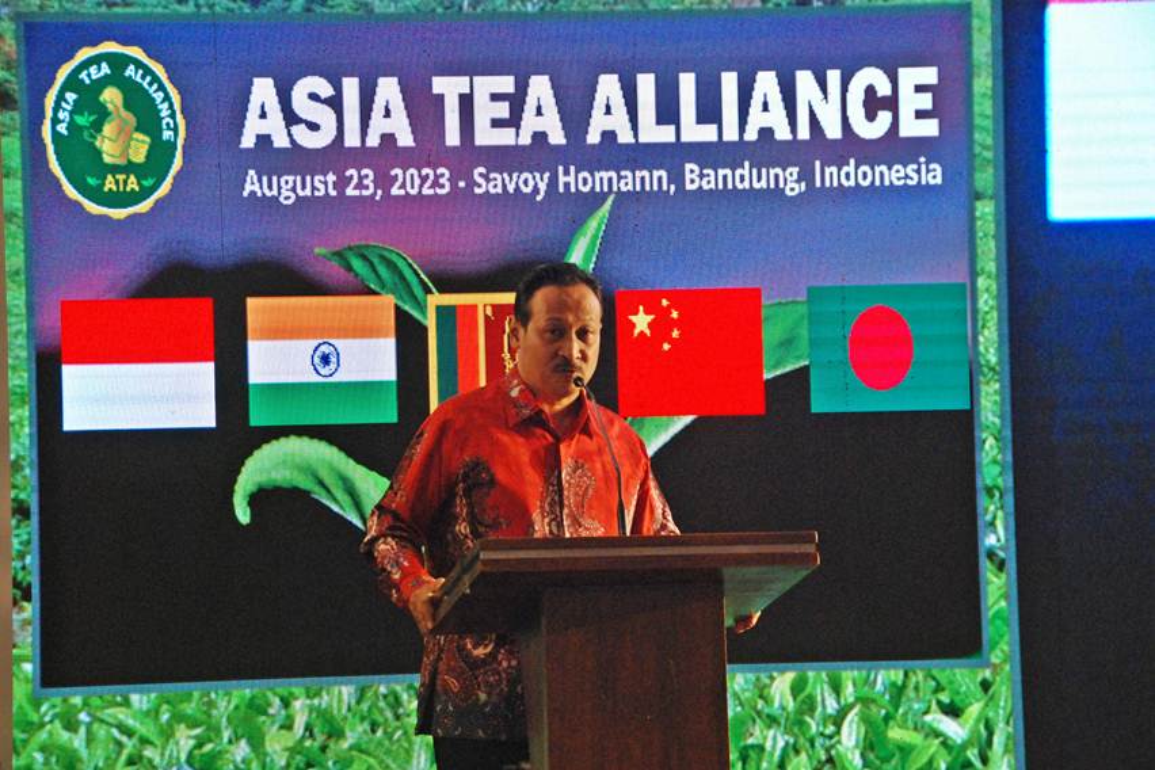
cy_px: 385
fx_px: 3609
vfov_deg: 12.2
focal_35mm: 112
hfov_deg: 18.2
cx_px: 578
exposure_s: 1/100
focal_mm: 75
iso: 1600
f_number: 5.6
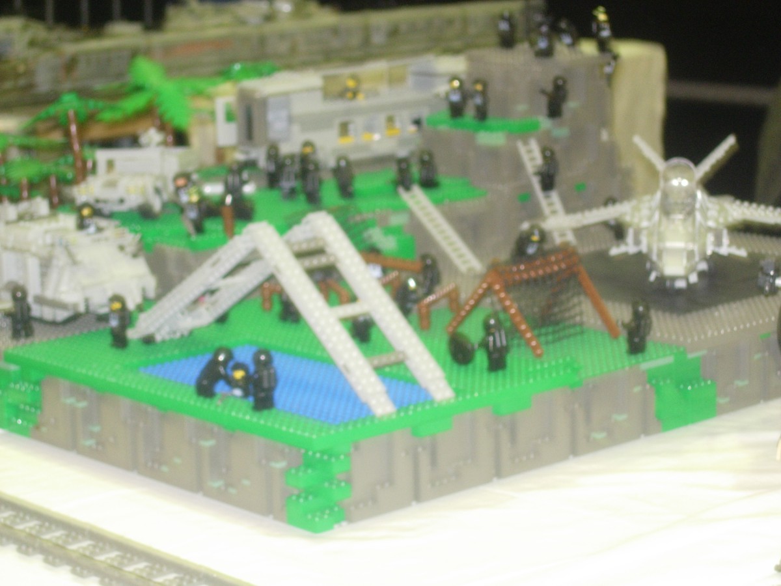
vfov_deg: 13.1
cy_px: 293
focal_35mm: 113
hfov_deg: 17.4
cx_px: 390
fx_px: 2549
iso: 173
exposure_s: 1/4.3
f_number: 4.9
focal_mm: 23.4
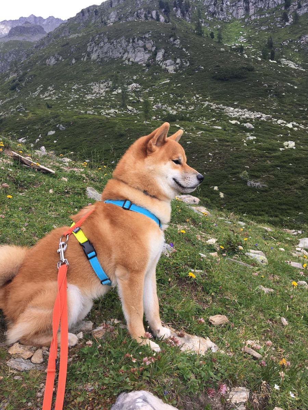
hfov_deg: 48.2
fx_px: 344
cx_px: 154
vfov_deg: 61.7
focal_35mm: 29
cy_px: 205
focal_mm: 4.15
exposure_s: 1/630
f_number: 2.2
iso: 25
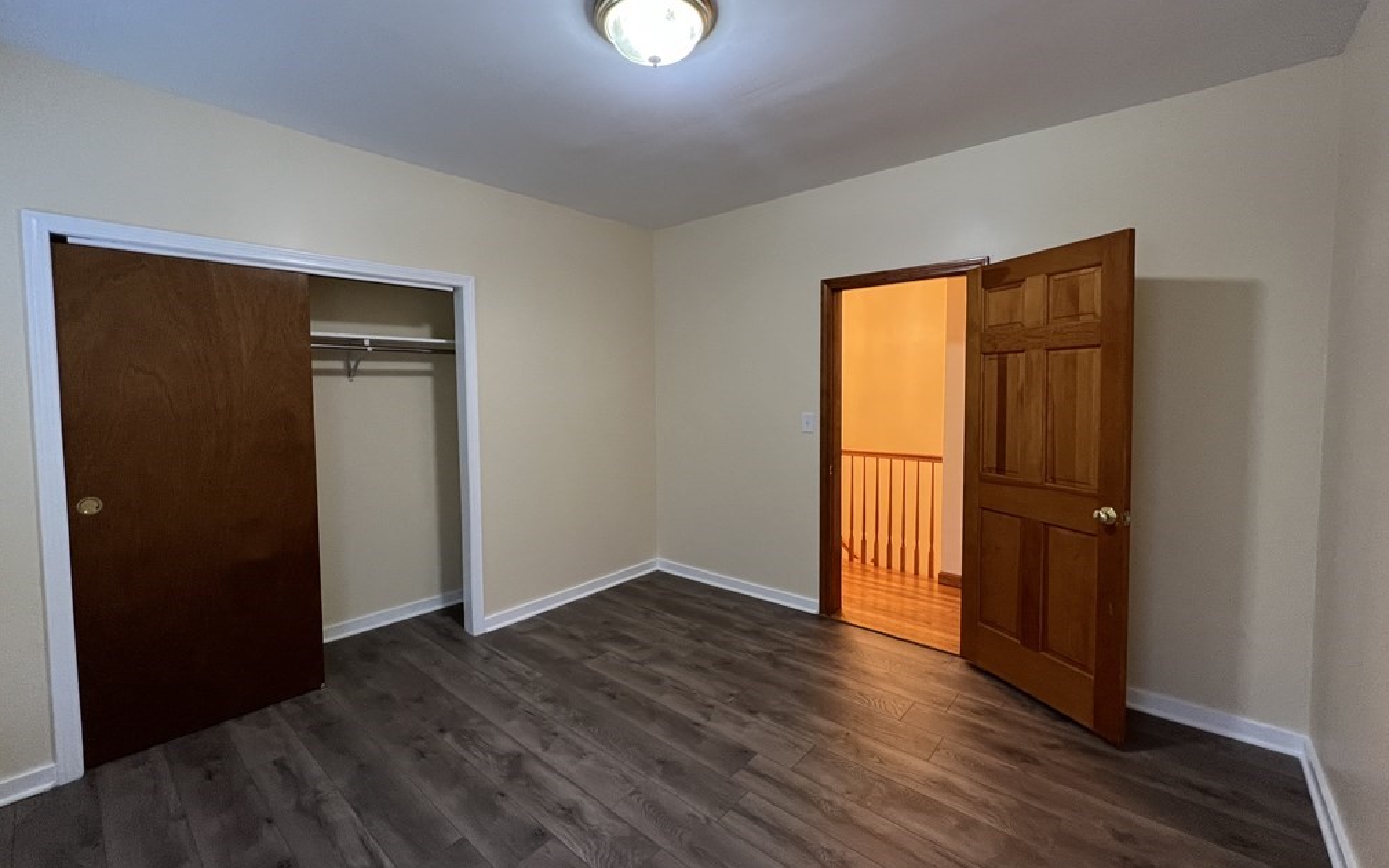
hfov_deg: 105.3
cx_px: 697
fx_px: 530
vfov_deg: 78.6
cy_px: 419
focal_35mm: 14
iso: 250
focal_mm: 1.57
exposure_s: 1/60
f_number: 1.8
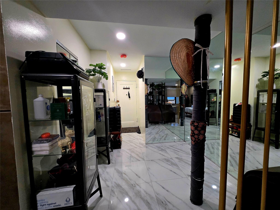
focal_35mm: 13
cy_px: 105
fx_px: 105
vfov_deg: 89.9
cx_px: 140
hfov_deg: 106.2
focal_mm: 1.7
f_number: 2.2
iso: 250
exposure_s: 1/60.2
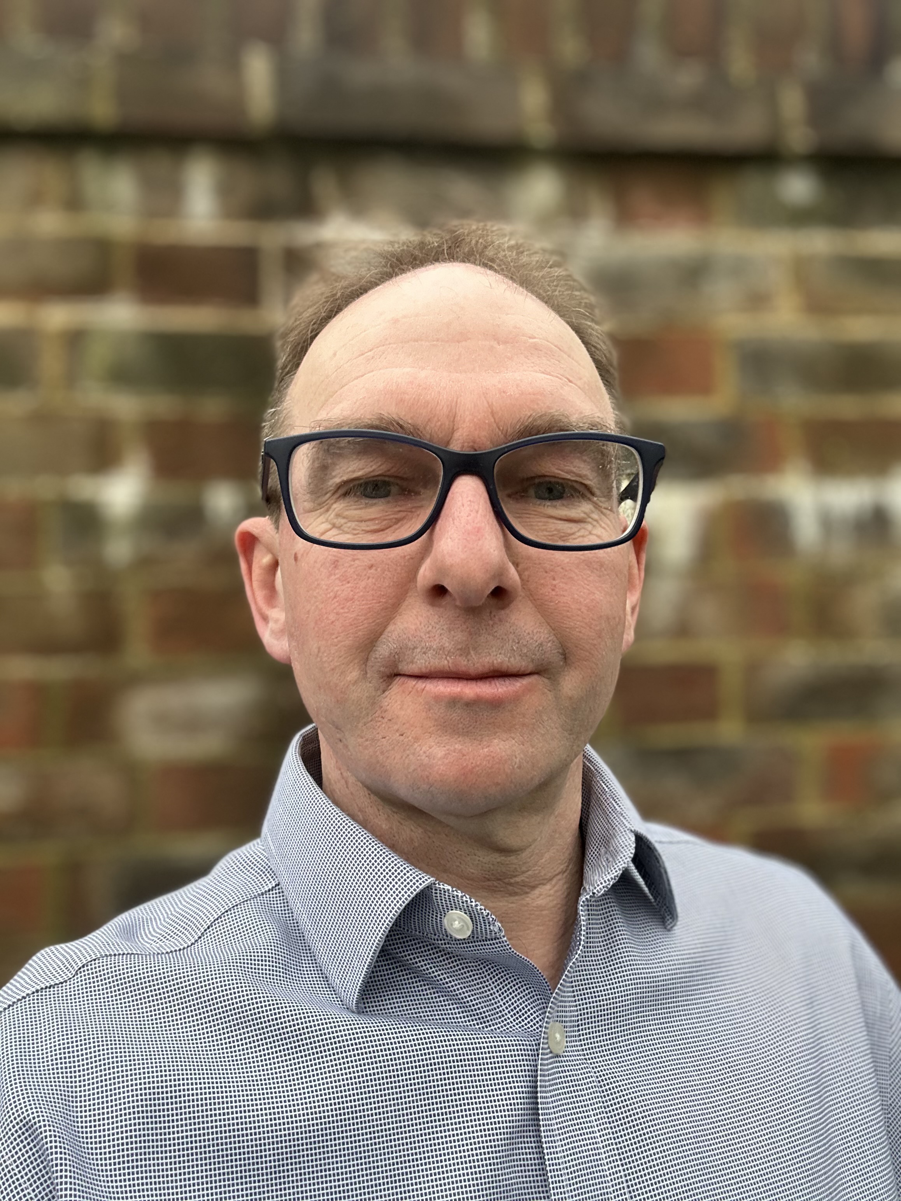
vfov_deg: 60.0
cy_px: 600
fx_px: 1041
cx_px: 450
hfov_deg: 46.8
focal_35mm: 30
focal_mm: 2.69
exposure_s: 1/121
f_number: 1.9
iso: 40
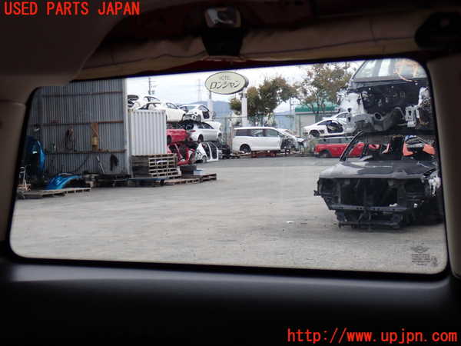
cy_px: 173
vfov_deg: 21.9
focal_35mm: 67
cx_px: 230
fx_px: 892
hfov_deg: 29.0
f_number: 3.8
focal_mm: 11.88
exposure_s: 1/160
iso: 100
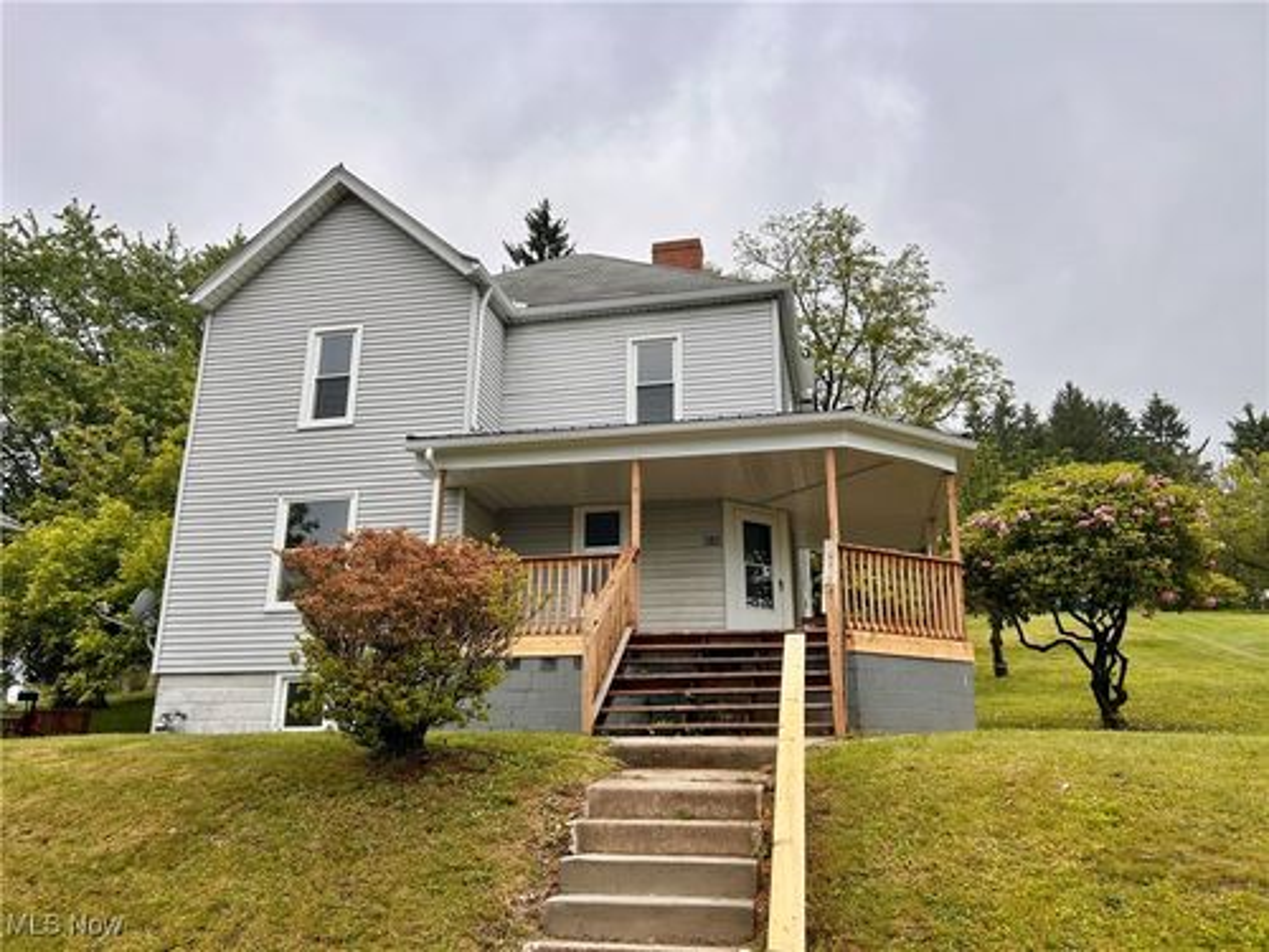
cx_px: 634
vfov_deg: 53.1
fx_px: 953
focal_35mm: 26
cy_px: 476
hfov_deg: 67.3
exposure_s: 1/2915
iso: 50
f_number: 1.5
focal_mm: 5.7
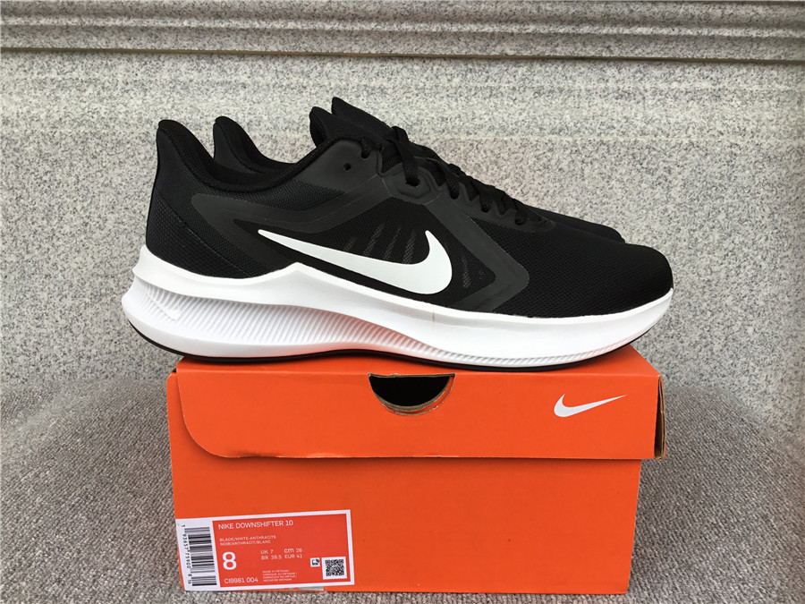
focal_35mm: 31
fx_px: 721
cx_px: 402
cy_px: 302
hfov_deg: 58.4
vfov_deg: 45.4
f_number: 2.4
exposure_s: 1/100
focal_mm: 3.3
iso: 25
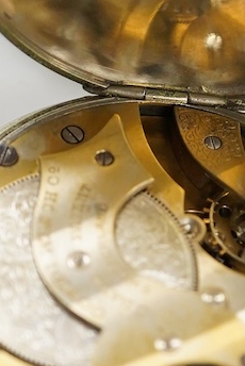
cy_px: 201
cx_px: 163
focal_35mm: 147
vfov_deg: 13.9
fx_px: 1497
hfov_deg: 9.3
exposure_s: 1/500
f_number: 3.5
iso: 2500
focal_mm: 30
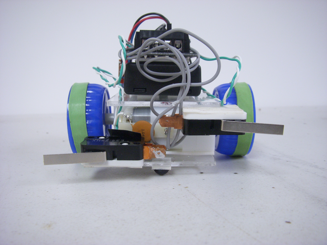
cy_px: 122
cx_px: 164
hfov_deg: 49.0
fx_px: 359
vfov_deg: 37.7
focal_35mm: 38
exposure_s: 1/20
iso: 200
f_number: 3.3
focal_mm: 6.3
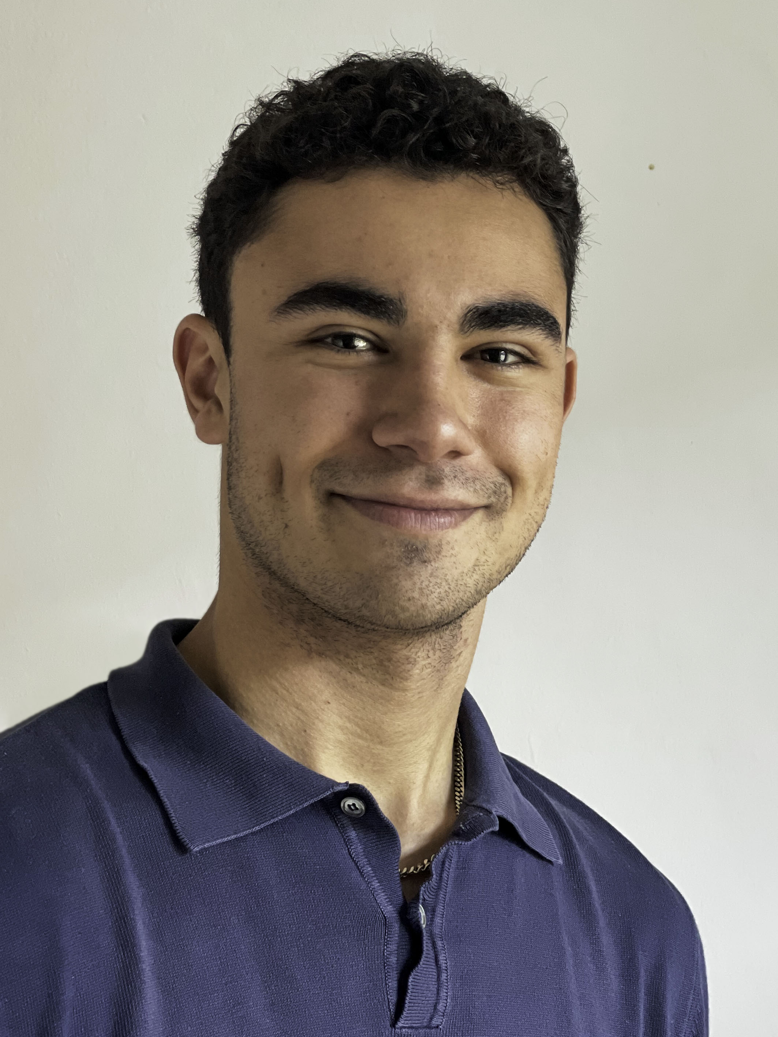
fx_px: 1558
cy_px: 518
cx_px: 389
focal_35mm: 52
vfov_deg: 36.8
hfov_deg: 28.0
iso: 250
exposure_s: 1/40
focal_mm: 6
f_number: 2
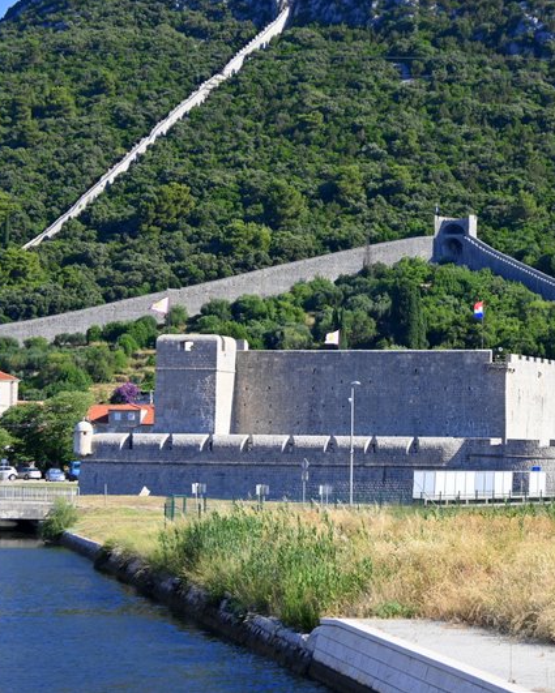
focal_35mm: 106
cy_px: 347
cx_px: 461
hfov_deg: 14.4
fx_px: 2176
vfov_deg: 18.1
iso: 100
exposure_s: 1/320
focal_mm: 50
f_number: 6.3
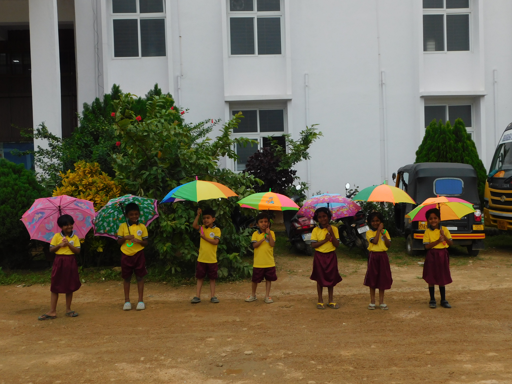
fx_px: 547
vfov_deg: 38.7
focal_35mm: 37
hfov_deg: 50.1
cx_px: 257
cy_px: 195
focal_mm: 6.3
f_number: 3.5
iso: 125
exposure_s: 1/1250
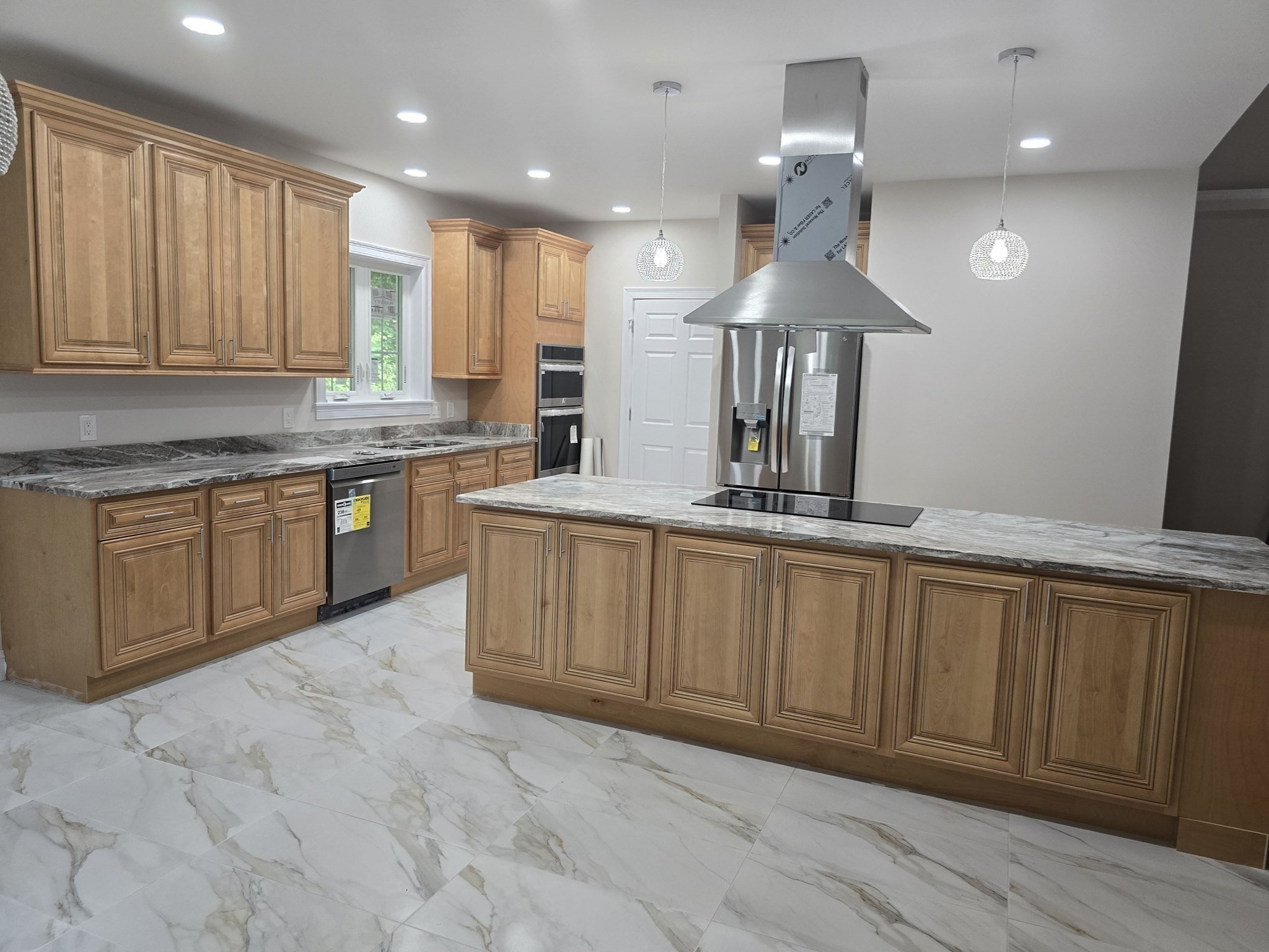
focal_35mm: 23
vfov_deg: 58.9
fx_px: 843
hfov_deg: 73.9
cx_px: 634
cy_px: 476
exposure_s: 1/120
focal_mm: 6.3
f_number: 1.7
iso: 160
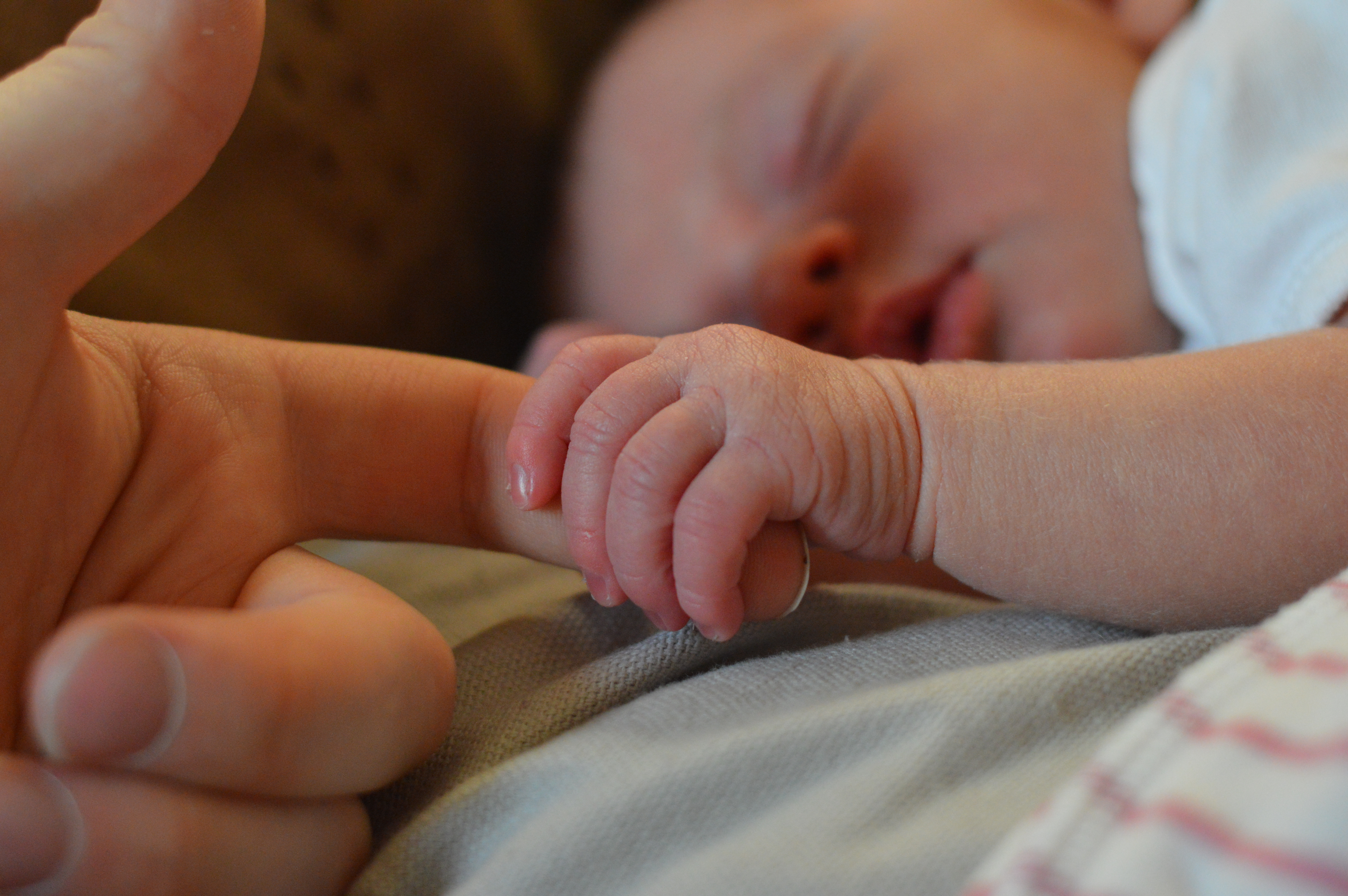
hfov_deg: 27.0
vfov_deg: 18.1
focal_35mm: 75
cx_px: 674
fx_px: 2806
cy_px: 448
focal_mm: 50
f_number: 2.8
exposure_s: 1/500
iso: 1600
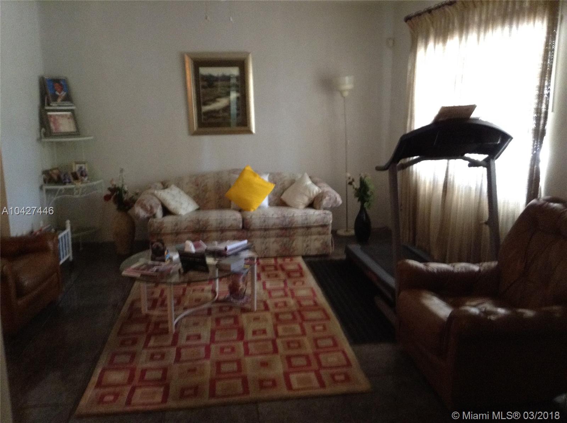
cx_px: 284
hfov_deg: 55.4
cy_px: 212
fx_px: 540
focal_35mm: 33
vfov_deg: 42.8
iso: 250
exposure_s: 1/24
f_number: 2.4
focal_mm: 3.3
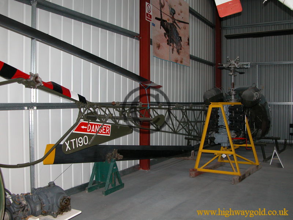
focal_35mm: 35
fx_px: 296
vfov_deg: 40.7
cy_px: 110
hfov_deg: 52.6
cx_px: 146
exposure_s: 1/60
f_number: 2.8
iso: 200
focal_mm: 8.9
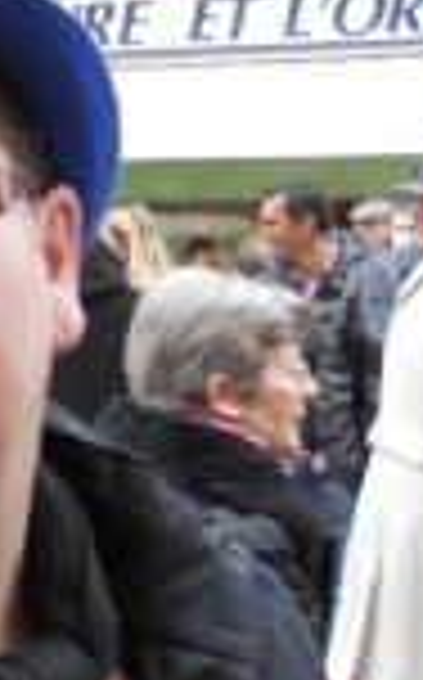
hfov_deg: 12.9
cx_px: -250
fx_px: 1757
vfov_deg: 21.7
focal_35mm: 95
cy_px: 486
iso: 80
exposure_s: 1/80
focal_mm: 4.9
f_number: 3.2
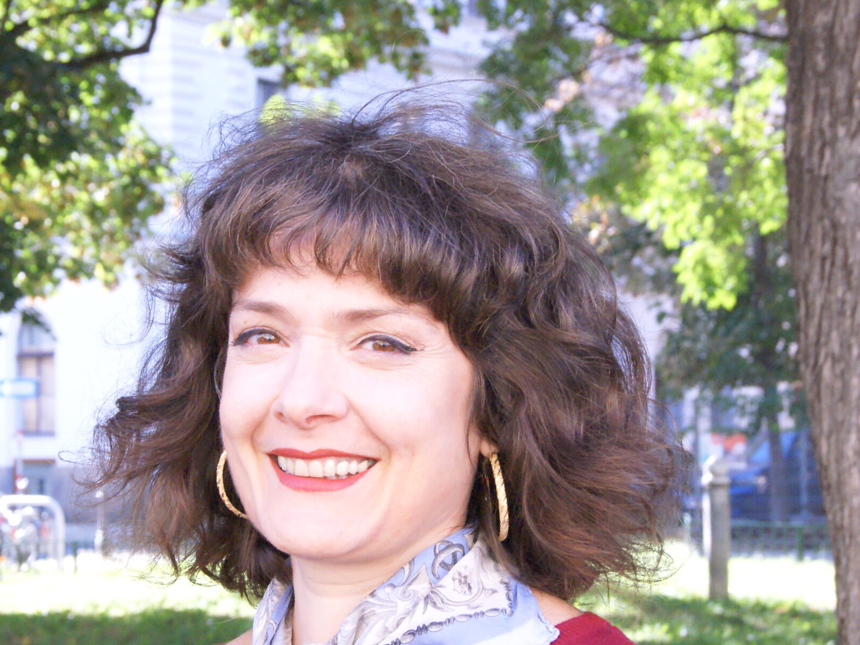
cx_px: 315
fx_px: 2286
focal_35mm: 92
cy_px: 358
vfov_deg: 16.1
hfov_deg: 21.3
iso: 1600
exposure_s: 1/200
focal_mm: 40
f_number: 8
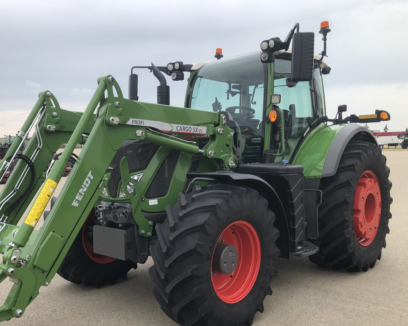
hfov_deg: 52.3
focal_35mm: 34
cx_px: 156
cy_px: 189
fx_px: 411
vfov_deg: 43.2
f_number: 1.8
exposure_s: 1/771
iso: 20
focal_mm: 3.99
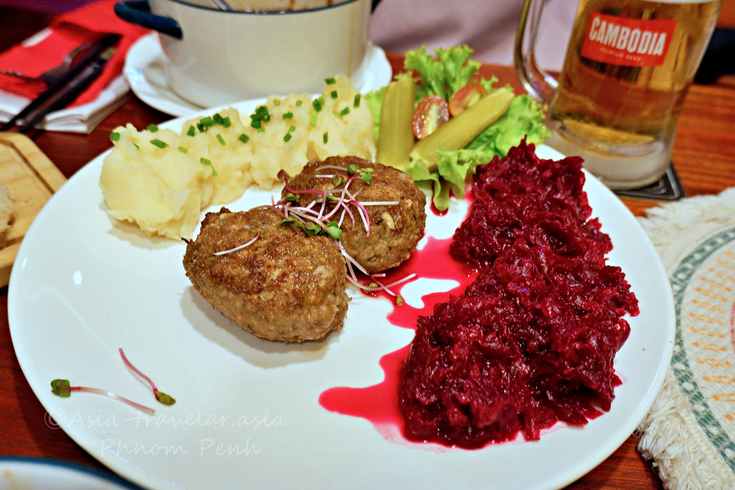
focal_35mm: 30
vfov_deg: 43.6
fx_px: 612
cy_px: 245
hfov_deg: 61.9
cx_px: 368
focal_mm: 20.9
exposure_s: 1/30
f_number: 4.2
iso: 2000
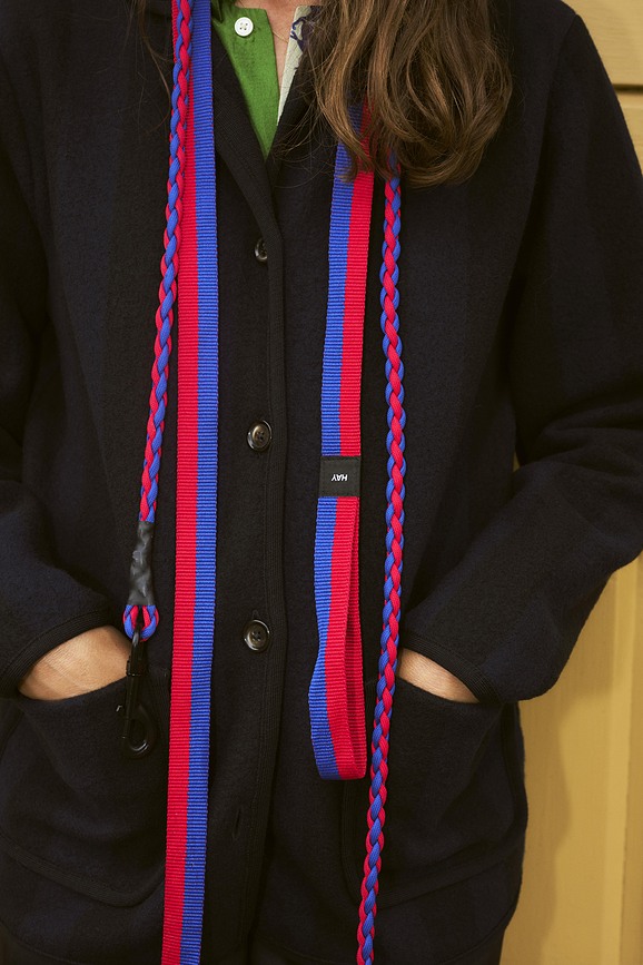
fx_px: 1339
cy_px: 482
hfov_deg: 27.0
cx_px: 322
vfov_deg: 39.6
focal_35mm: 50
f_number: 5.6
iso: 200
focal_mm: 50
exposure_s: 1/200
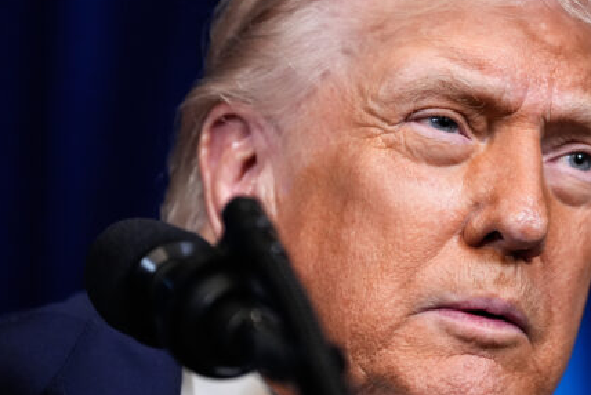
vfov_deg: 4.2
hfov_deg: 6.3
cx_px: 478
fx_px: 5339
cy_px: 178
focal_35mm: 325
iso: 4000
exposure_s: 1/500
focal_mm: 200
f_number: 3.2
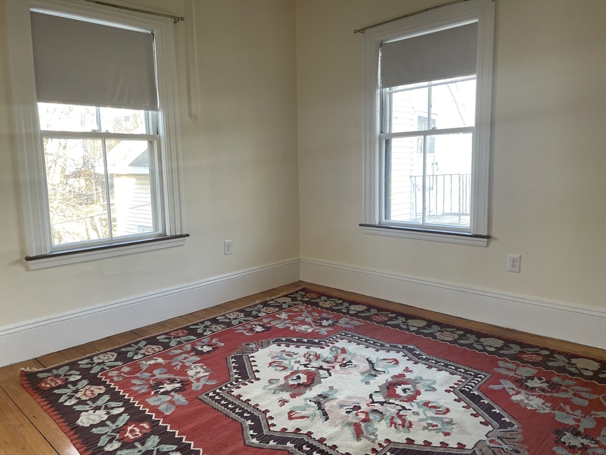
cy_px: 228
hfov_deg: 67.3
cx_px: 303
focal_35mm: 26
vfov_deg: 53.1
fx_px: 455
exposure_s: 1/103
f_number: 1.6
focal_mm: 4.2
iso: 125
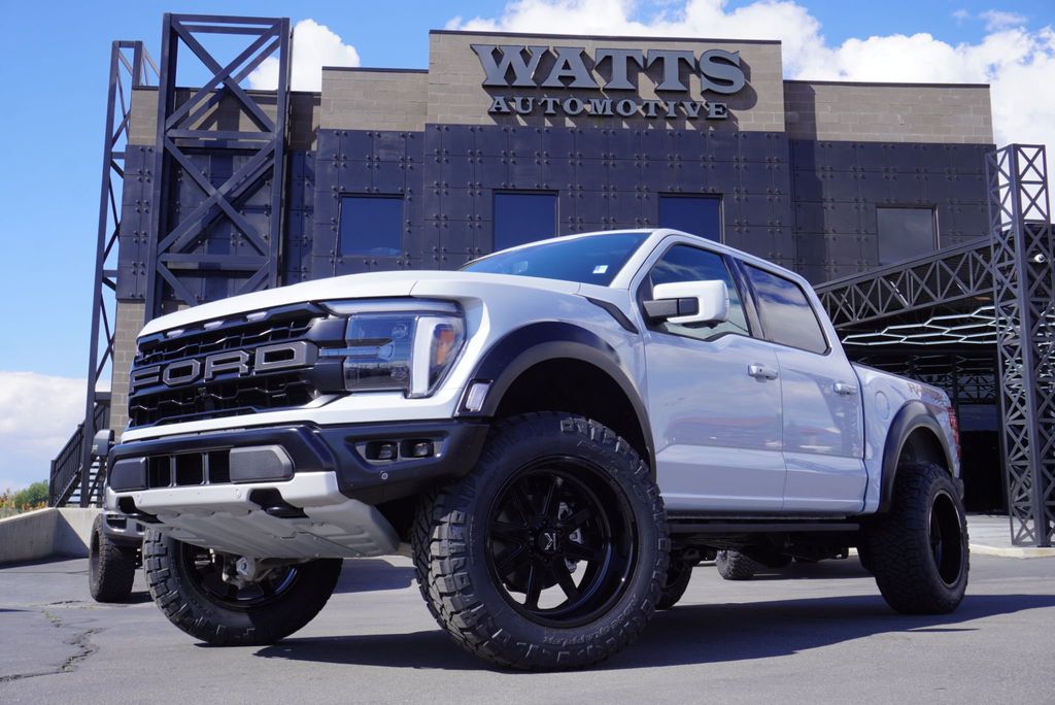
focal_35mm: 38
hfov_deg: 51.3
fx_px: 1100
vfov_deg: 35.5
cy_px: 352
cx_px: 528
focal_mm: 25
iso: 100
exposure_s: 1/125
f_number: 9
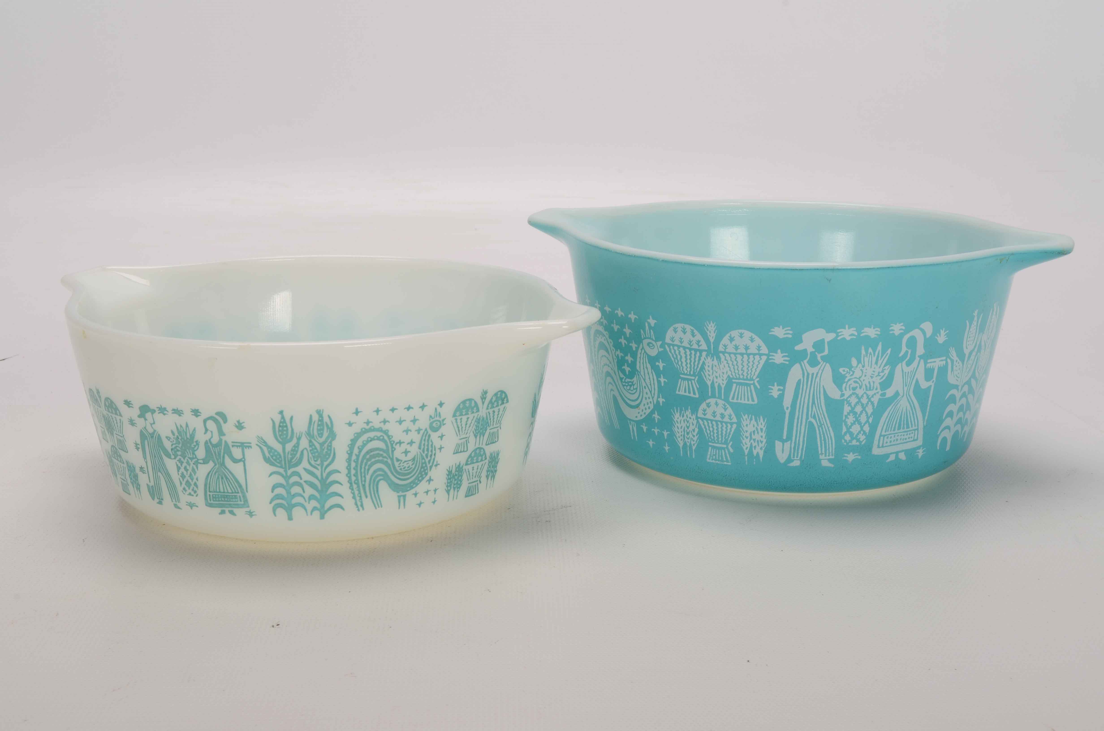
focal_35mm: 51
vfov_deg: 26.4
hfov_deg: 39.0
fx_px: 1561
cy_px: 366
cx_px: 552
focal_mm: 34
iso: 100
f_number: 22
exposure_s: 1/160
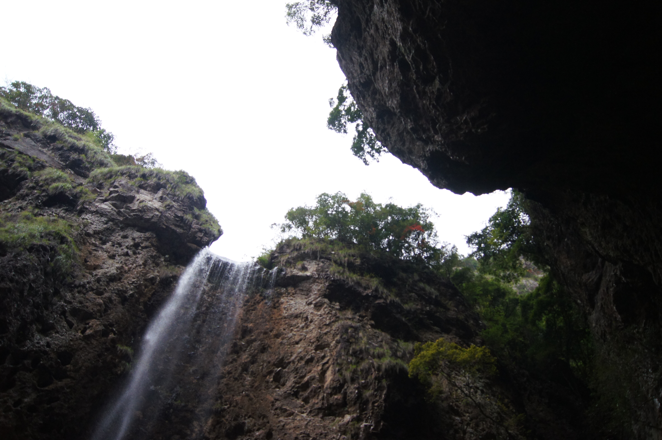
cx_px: 338
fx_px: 514
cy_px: 213
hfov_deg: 65.5
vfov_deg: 46.3
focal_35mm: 28
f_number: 3.5
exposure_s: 1/4000
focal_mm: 18
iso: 1600
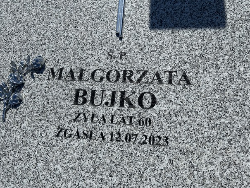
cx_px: 125
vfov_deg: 53.1
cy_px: 94
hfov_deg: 67.3
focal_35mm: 26
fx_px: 188
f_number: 1.5
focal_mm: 5.7
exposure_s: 1/8000
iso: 50
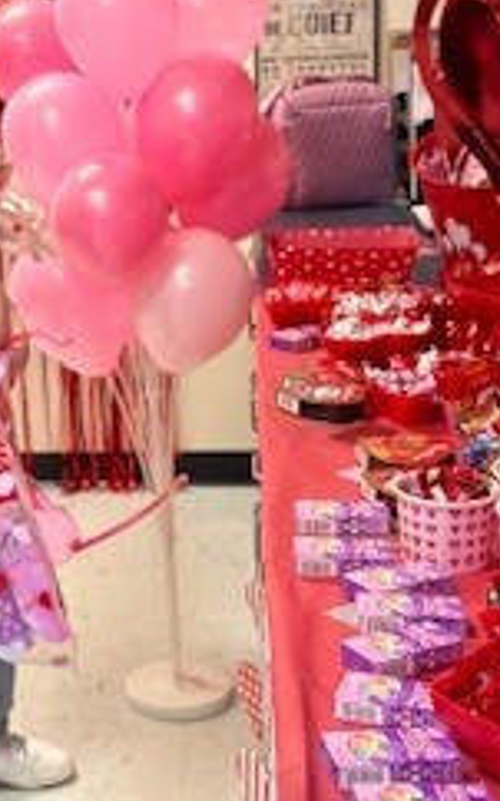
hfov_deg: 17.5
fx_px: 1593
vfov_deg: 28.1
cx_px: 10
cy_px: 298
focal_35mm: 73
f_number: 1.6
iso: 160
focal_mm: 5.96
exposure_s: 1/60
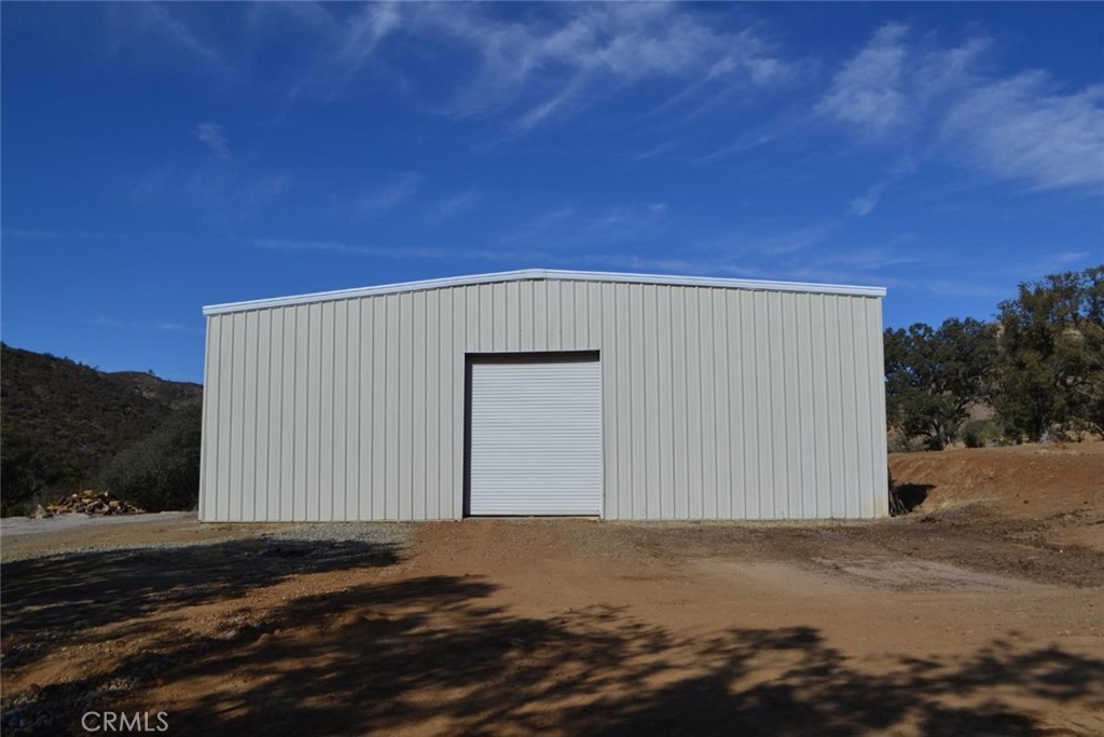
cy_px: 368
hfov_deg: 67.4
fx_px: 828
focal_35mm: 27
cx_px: 552
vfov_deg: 47.9
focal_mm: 18
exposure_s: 1/320
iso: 100
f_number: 9
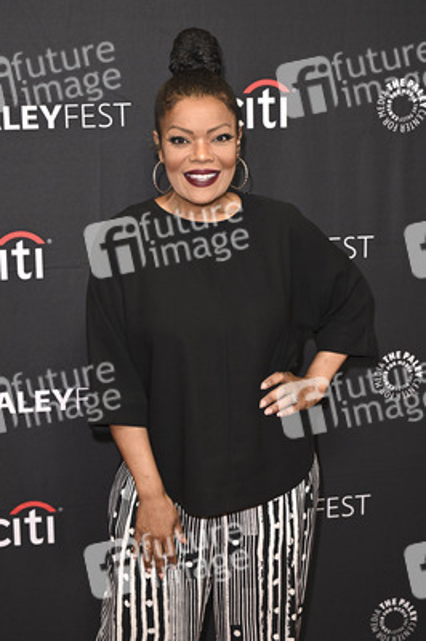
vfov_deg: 35.7
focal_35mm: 56
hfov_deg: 24.2
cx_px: 213
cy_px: 320
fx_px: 996
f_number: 5.6
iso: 2500
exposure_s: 1/320
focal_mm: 56
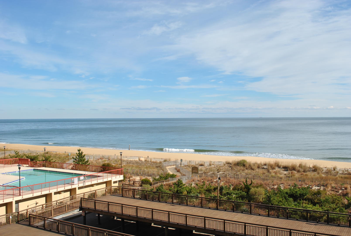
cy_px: 118
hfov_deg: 53.0
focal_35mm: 36
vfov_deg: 37.0
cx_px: 176
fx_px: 352
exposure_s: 1/250
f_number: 8
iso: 100
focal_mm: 24
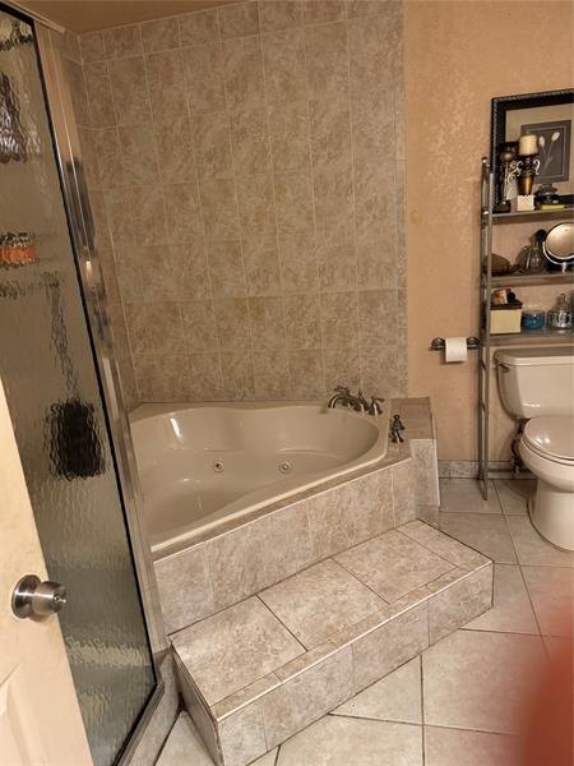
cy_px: 383
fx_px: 531
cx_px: 287
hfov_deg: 56.8
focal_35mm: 24
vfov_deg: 71.6
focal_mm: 6.76
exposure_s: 1/40
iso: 640
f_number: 1.78
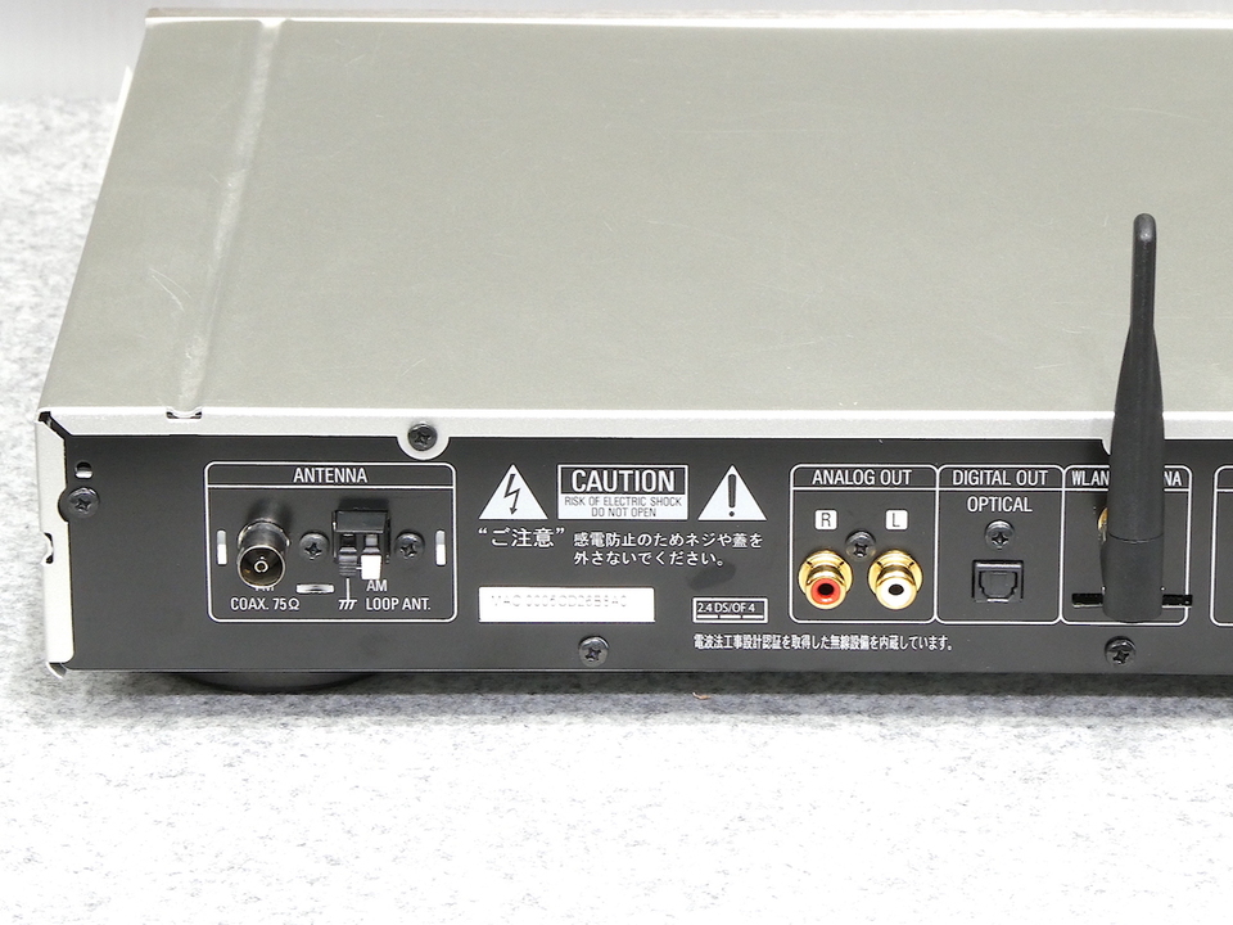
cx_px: 616
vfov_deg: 8.6
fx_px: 6127
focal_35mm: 172
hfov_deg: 11.5
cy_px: 462
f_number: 7.1
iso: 400
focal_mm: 30.9
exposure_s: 1/4
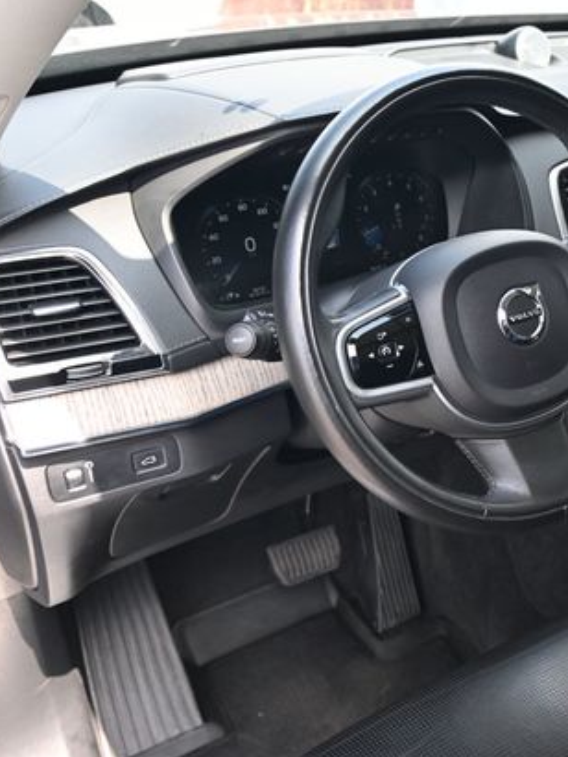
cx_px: 538
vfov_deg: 42.1
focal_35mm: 45
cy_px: 371
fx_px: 983
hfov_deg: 30.4
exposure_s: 1/160
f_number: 3.8
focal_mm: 20
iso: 400
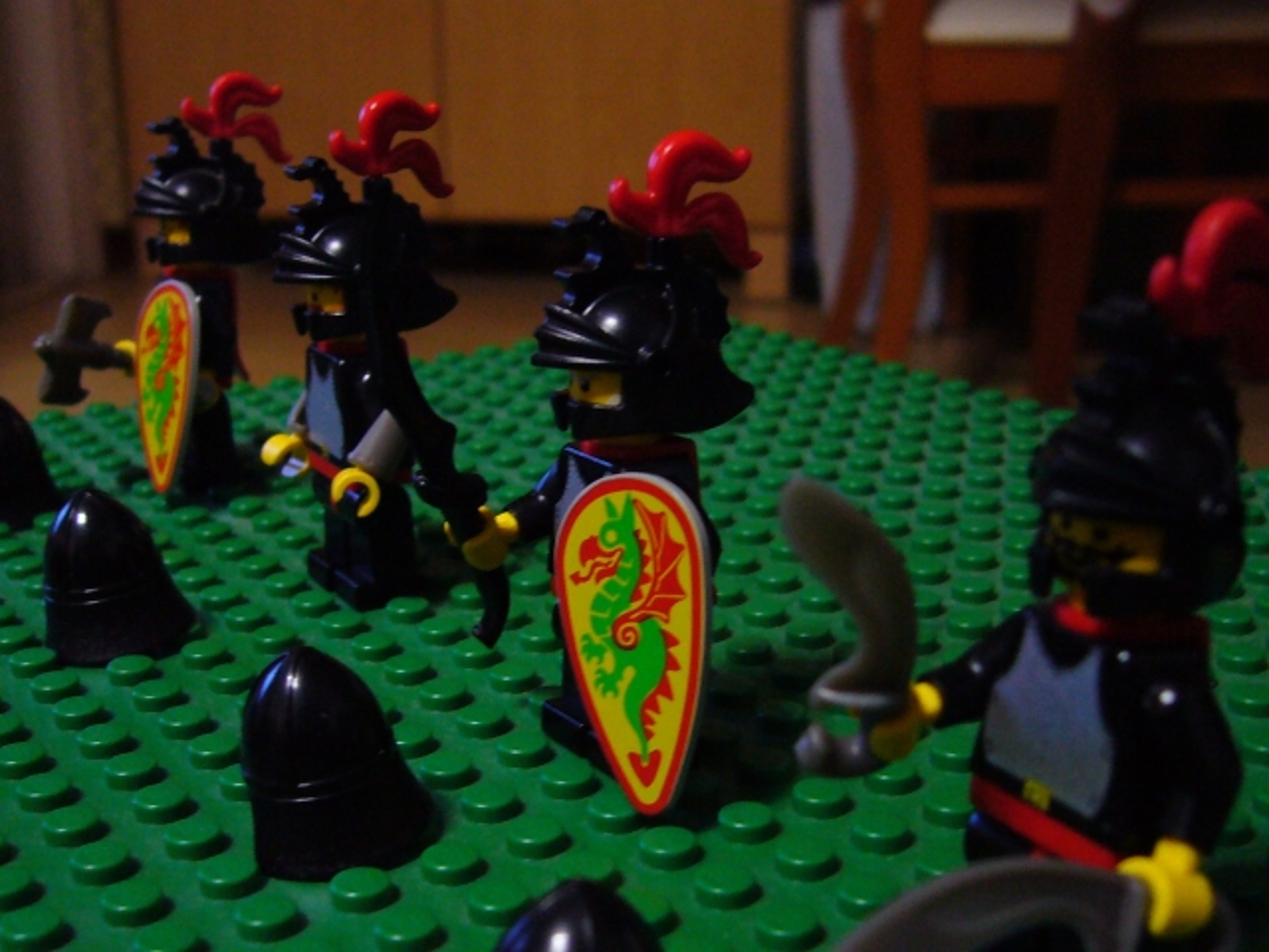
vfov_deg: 30.3
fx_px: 1760
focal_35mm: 48
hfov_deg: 39.7
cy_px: 476
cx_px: 634
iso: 200
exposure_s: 1/8
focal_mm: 5.8
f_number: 2.8
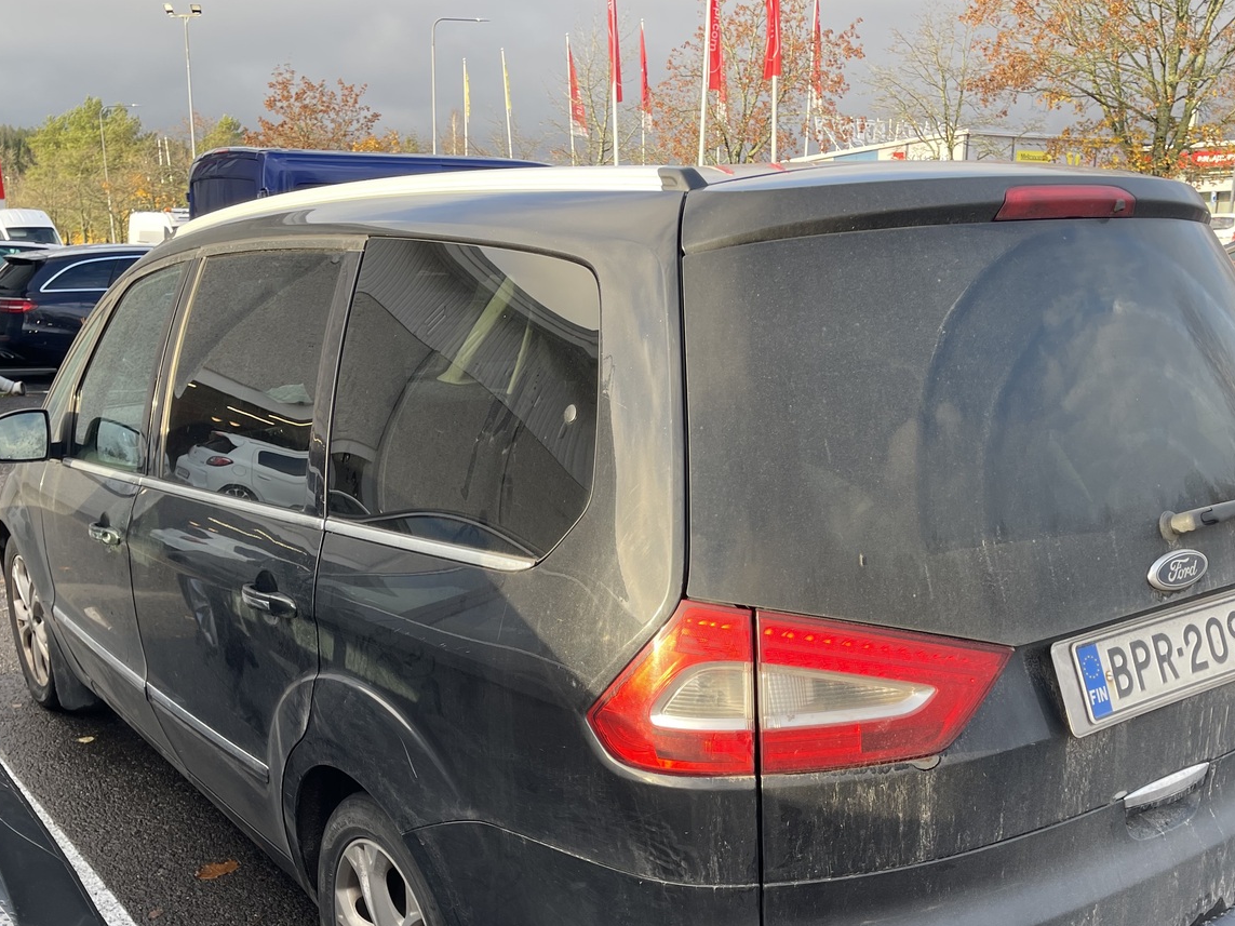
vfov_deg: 40.1
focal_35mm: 35
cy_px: 627
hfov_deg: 52.6
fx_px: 1249
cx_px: 660
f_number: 1.6
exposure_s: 1/221
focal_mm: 5.1
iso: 32
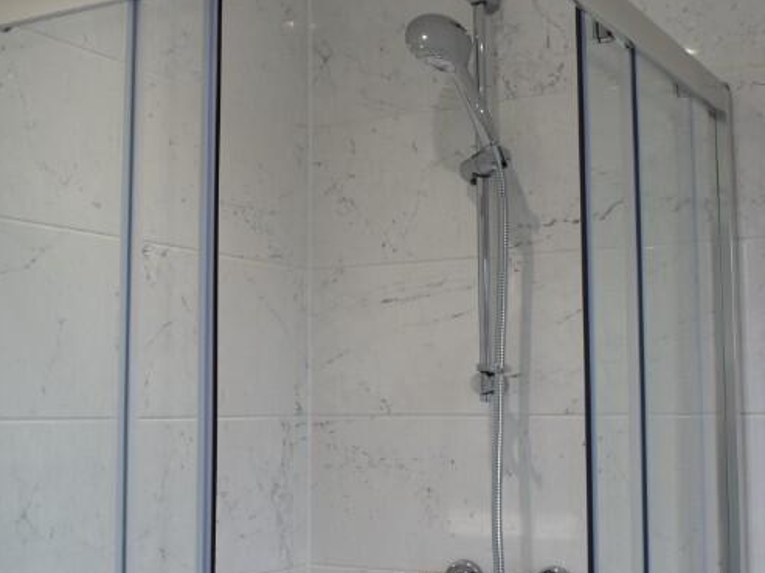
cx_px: 368
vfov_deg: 27.0
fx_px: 1193
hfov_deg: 35.6
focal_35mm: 54
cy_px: 244
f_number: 5
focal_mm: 18
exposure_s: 1/100
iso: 400
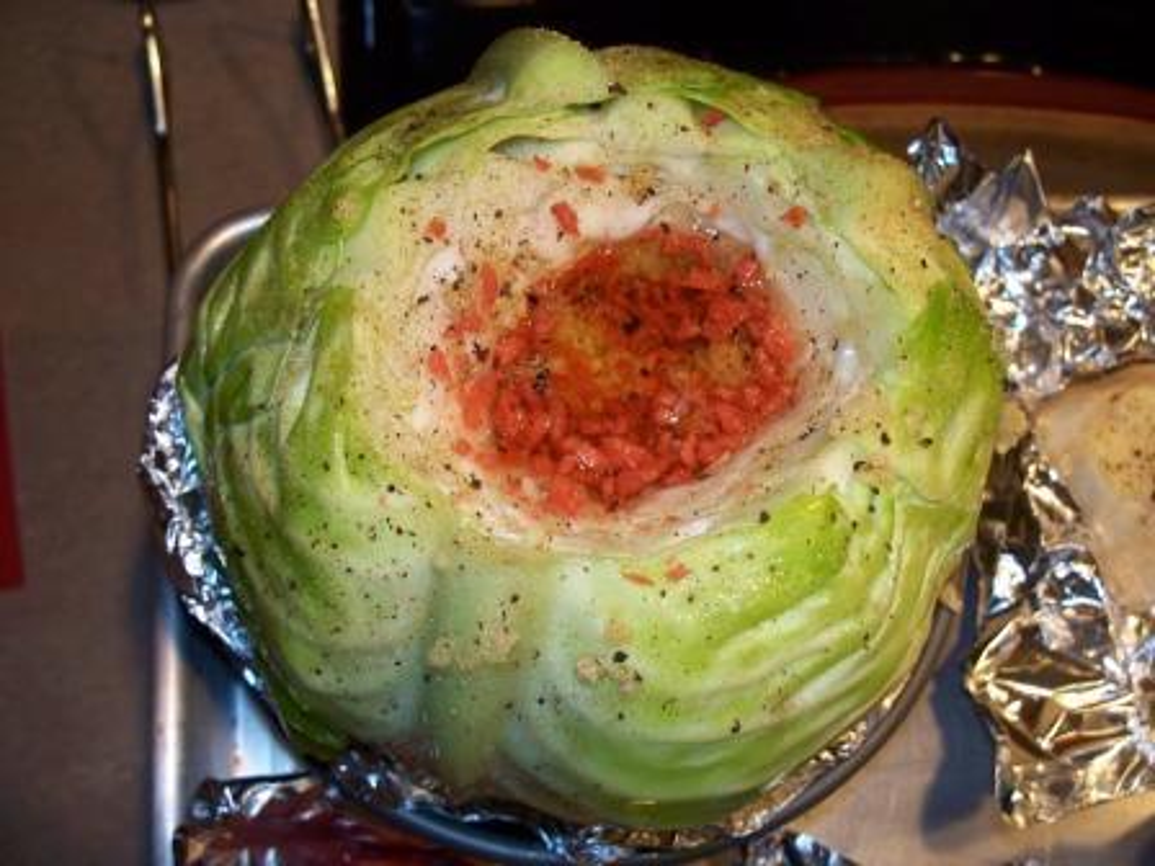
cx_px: 578
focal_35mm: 36
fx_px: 1201
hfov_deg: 51.4
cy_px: 433
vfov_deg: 39.7
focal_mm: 7.54
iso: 200
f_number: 2.8
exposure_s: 1/60
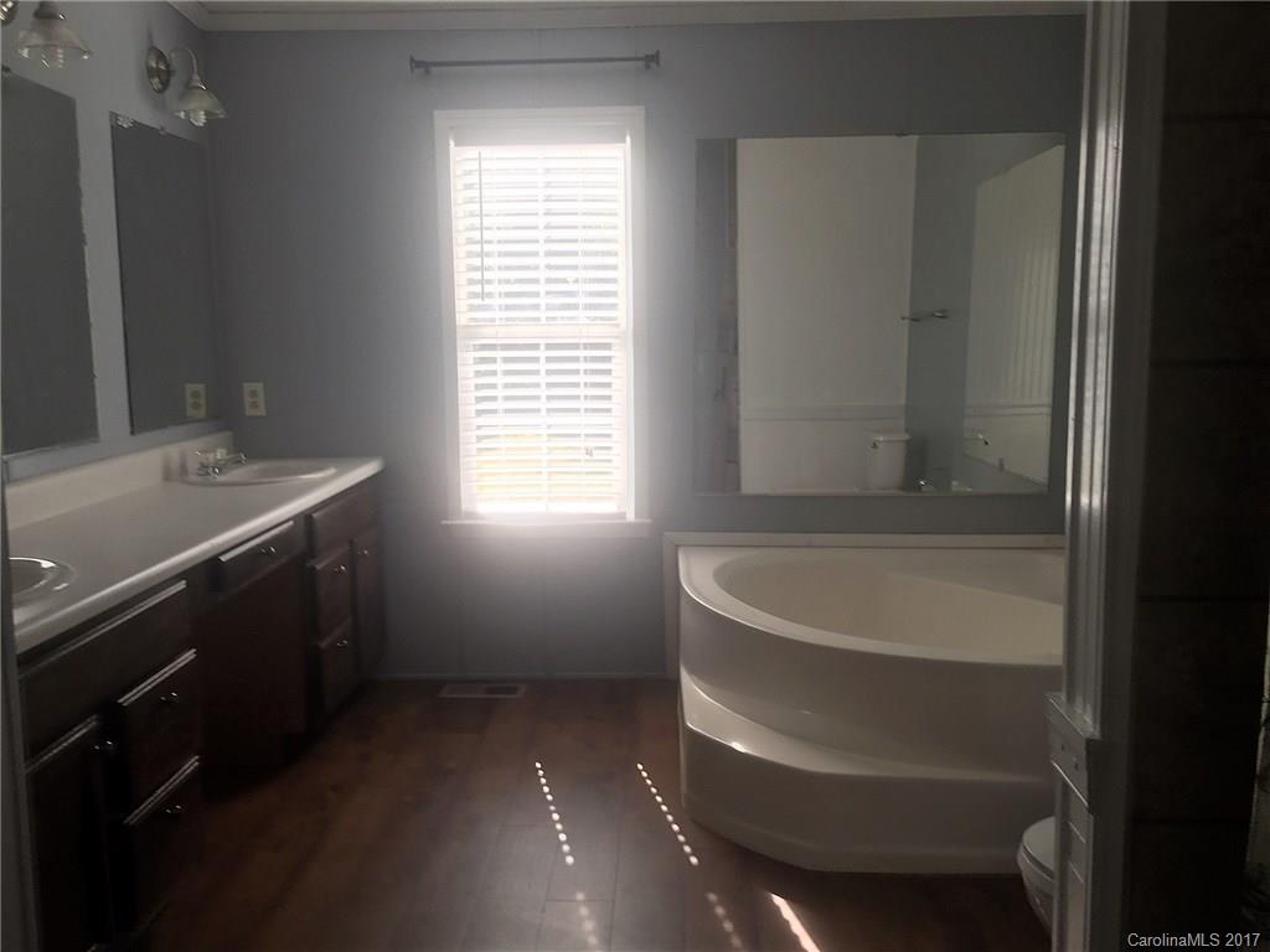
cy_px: 476
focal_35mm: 29
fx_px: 1064
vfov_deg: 48.2
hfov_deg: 61.7
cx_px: 635
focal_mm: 4.15
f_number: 2.2
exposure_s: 1/120
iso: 25
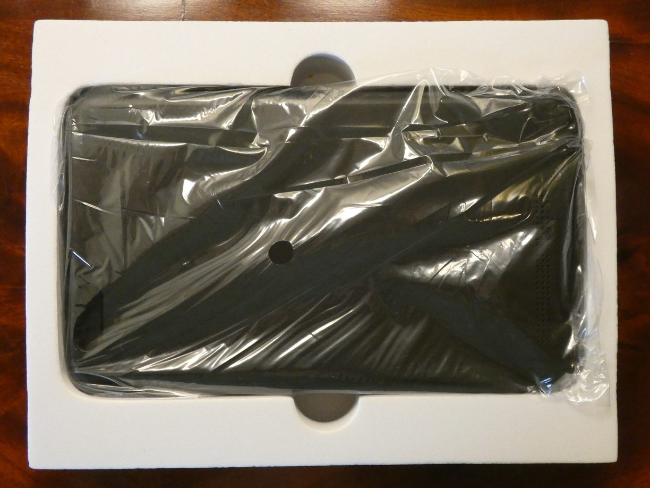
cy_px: 244
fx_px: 939
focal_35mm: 50
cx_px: 325
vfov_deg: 29.1
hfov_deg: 38.2
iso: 1250
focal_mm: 9
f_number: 3.9
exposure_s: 1/80
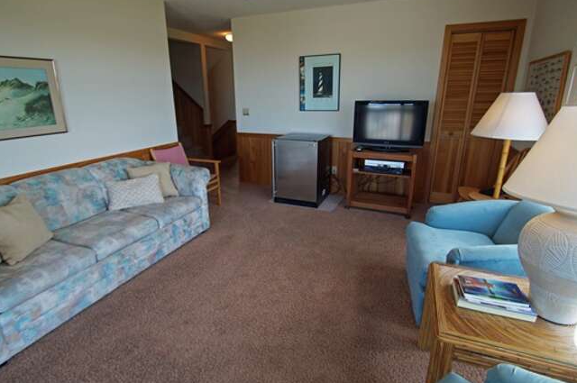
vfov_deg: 67.1
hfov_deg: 90.1
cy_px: 177
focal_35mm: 18
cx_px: 286
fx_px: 288
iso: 200
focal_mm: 10
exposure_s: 1/60
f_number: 4
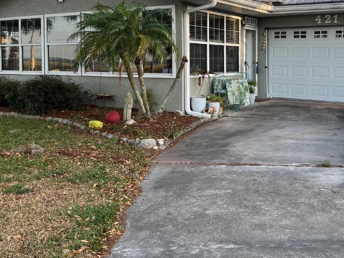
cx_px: 185
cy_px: 72
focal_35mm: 43
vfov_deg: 33.1
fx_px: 427
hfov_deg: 43.8
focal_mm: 5.7
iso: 50
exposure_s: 1/748
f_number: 1.5
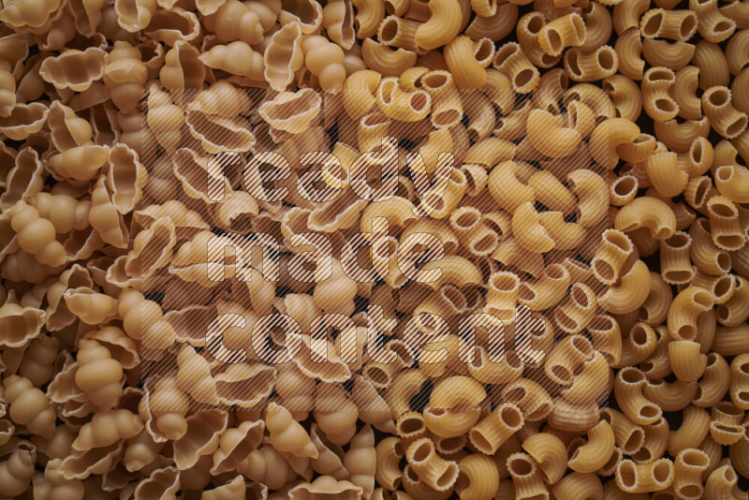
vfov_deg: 27.0
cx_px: 374
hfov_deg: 39.6
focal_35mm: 50
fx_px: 1041
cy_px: 250
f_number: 8
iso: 160
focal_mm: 50
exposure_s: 1/100
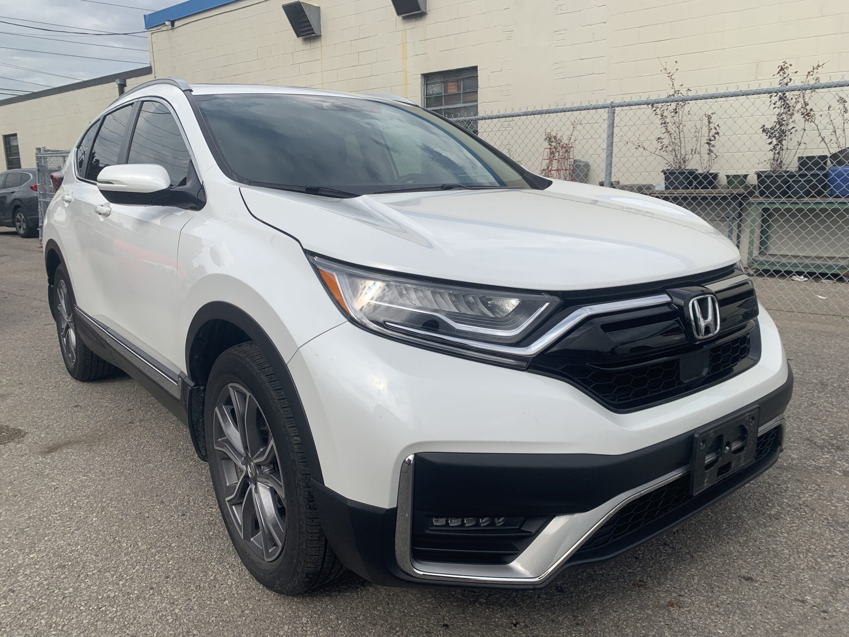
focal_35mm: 26
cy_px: 318
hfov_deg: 67.3
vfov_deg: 53.1
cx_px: 424
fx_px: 638
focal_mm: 4.25
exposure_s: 1/2755
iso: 25
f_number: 1.8
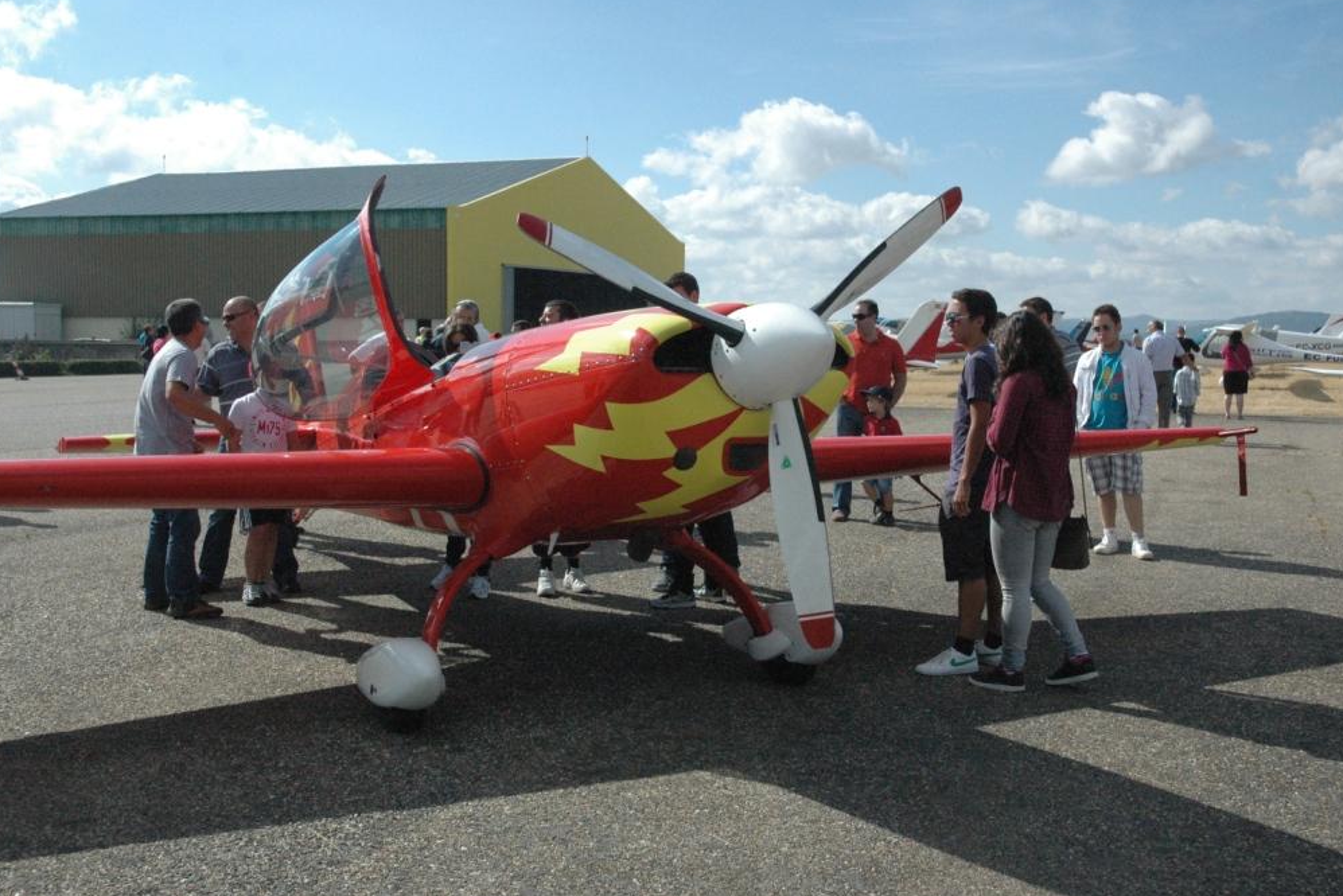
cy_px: 443
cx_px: 682
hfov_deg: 46.9
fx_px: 1549
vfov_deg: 32.3
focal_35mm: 42
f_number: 5.6
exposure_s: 1/8000
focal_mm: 27
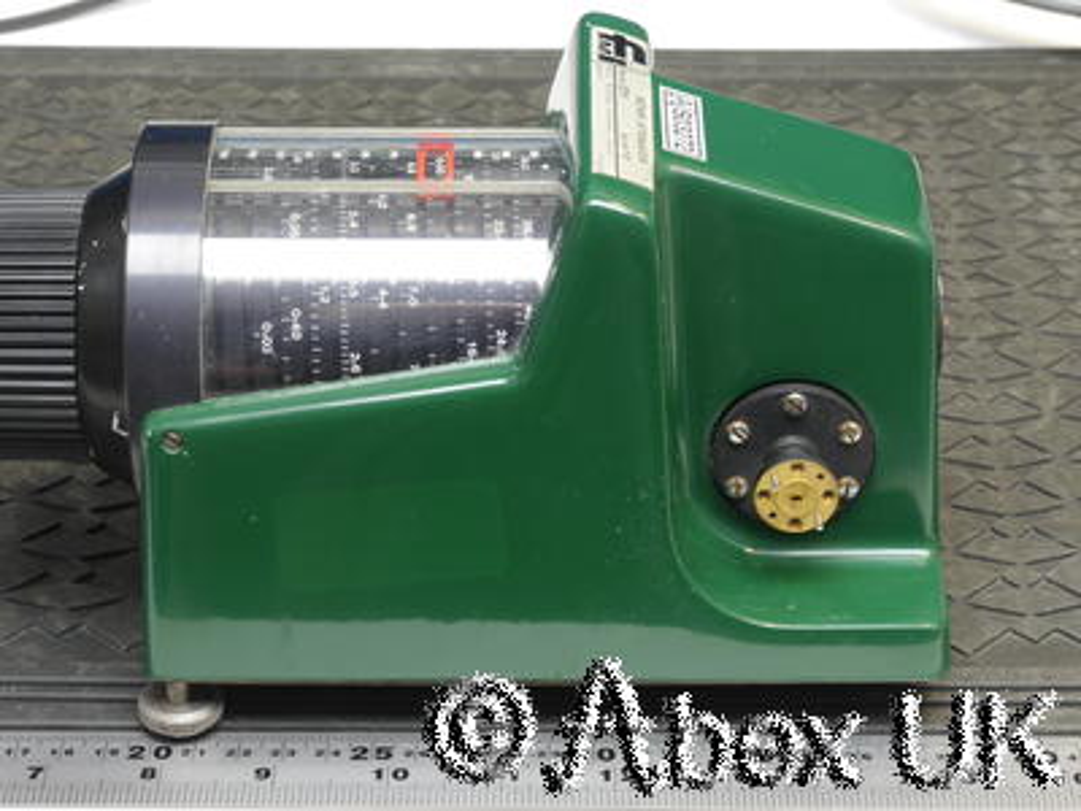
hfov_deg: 17.9
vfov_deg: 13.5
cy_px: 406
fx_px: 3435
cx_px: 540
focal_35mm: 110
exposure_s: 1/4
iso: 400
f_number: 11
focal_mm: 55
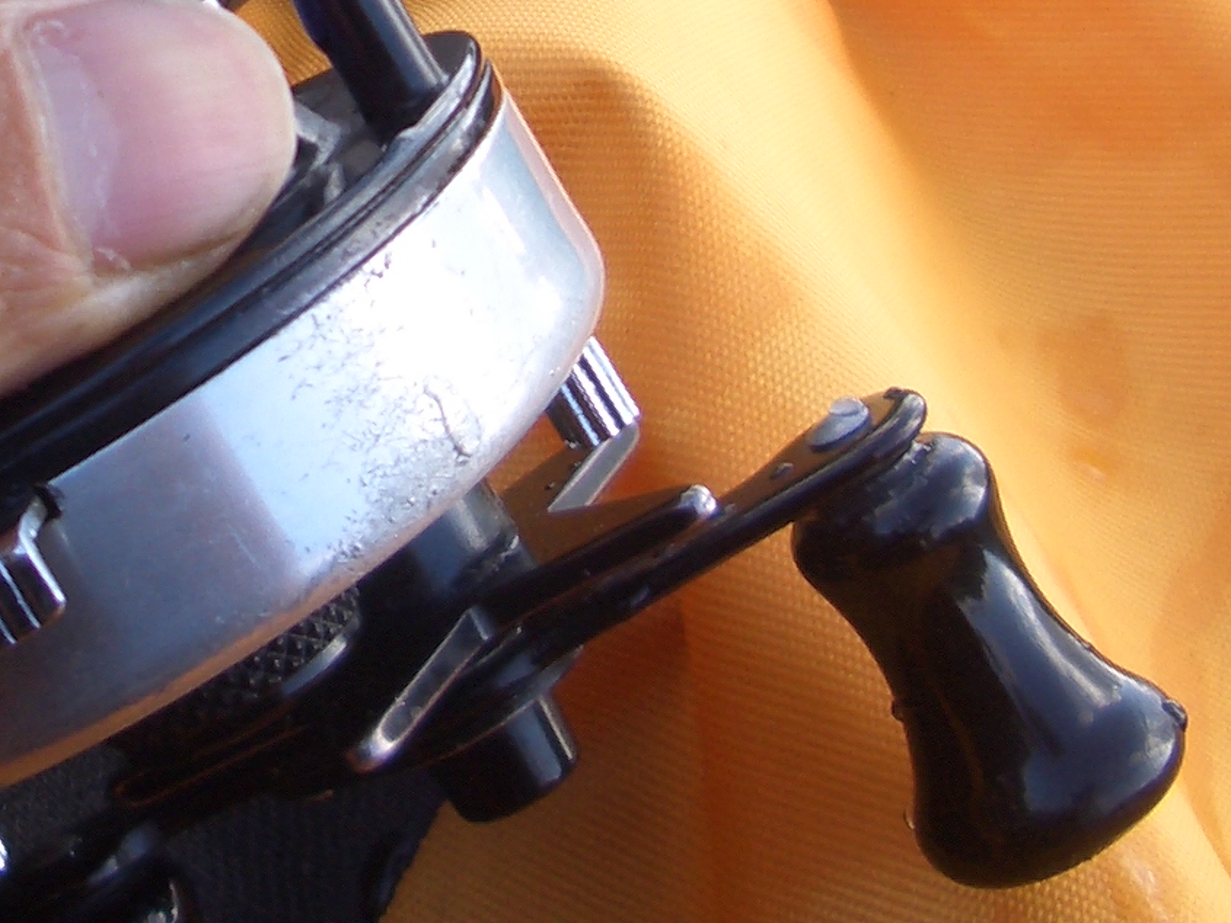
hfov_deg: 18.4
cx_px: 245
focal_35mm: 106
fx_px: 3770
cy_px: -211
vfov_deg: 13.5
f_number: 2.6
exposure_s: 1/320
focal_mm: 5.8
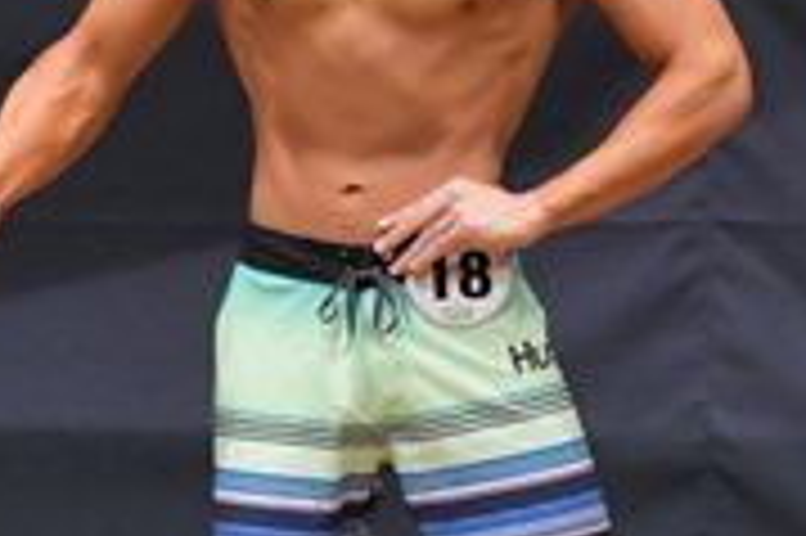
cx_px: 543
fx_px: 24672
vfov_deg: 1.2
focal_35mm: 1103
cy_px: 374
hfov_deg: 1.9
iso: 6400
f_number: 5.6
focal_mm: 170
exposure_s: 1/400
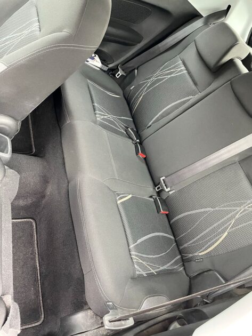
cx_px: 126
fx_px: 252
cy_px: 168
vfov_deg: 67.3
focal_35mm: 26
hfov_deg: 53.1
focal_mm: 4.2
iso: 400
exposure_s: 1/60
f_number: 1.6
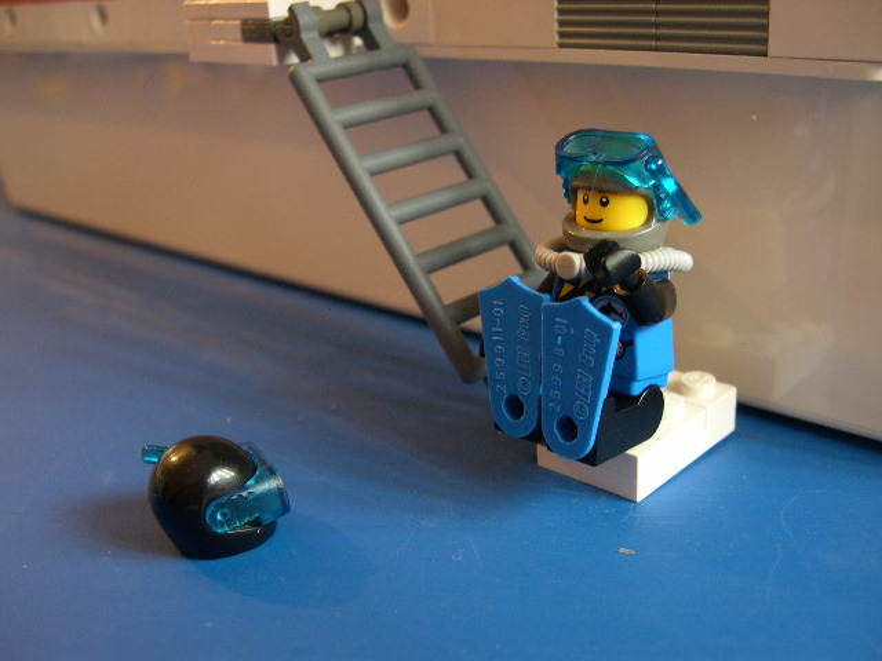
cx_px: 441
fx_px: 968
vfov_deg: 37.7
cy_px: 330
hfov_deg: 49.0
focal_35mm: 38
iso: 171
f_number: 2.8
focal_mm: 8
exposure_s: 1/4.8
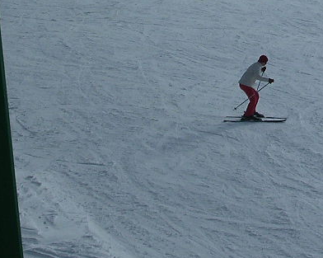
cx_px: 339
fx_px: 1633
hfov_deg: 11.2
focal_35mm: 171
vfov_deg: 9.0
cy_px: 30
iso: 100
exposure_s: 1/1502
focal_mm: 10.2
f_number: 3.6
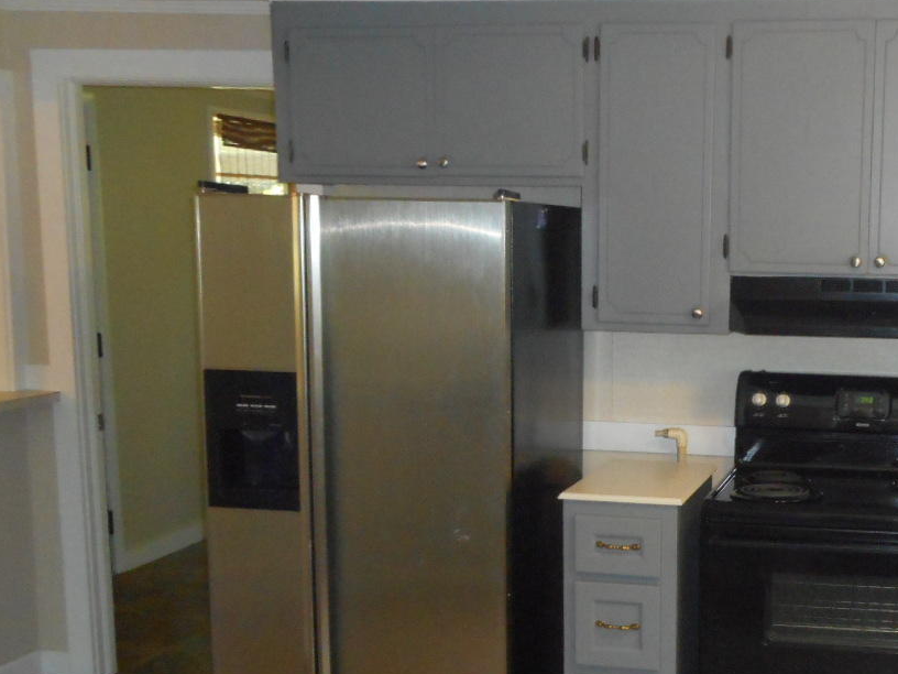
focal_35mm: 49
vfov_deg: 29.5
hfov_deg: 37.5
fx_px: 1271
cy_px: 452
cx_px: 718
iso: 450
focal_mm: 4.5
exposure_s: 1/25
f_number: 3.7
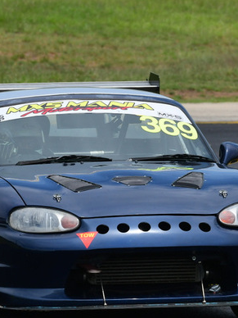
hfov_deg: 1.7
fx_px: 7911
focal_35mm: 863
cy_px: 139
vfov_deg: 2.3
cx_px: 155
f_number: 11
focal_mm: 290
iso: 400
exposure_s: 1/640
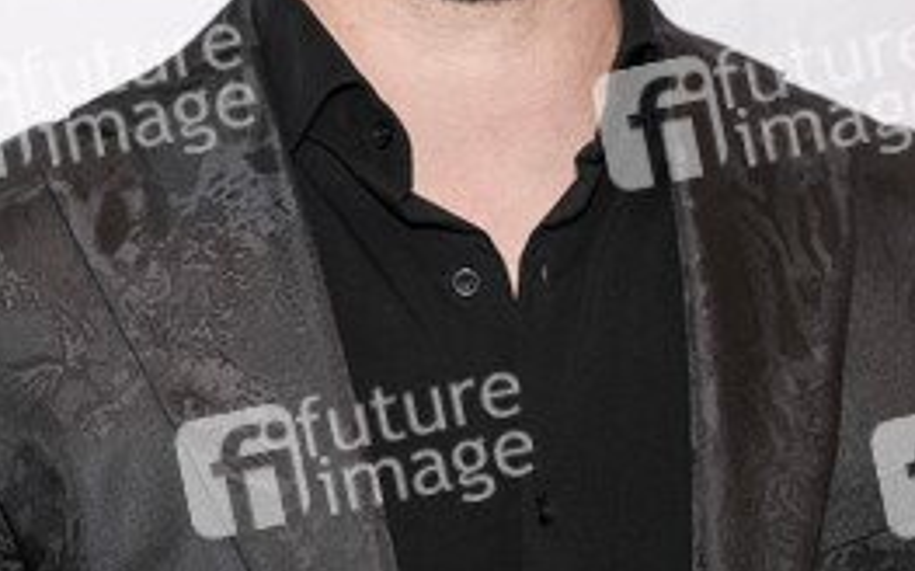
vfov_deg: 7.0
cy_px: -66
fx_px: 4635
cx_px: 456
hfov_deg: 11.3
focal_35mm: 186
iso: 800
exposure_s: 1/200
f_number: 5.6
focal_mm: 120
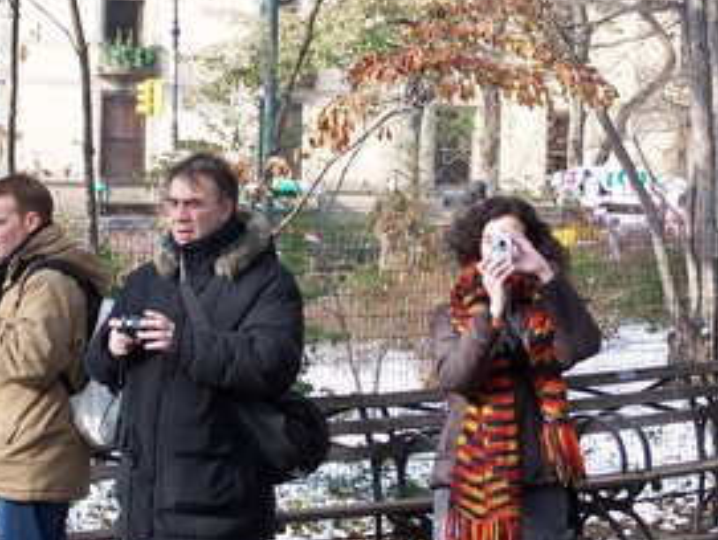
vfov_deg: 9.5
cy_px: 278
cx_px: 495
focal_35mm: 156
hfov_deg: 12.6
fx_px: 3240
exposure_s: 1/200
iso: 80
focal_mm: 15.6
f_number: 3.2
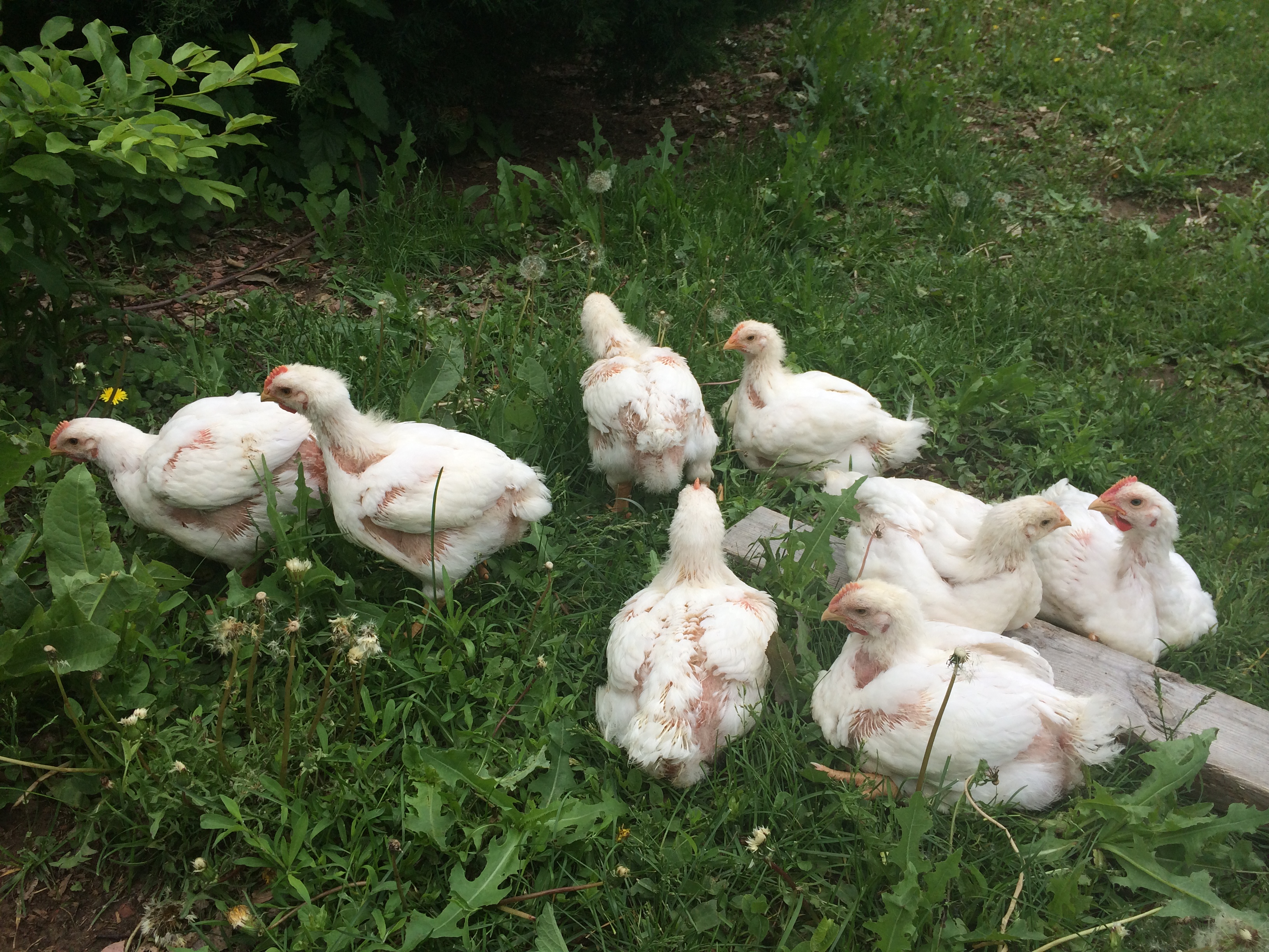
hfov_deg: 60.0
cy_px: 476
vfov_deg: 46.8
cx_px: 634
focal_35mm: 30
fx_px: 1100
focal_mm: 4.12
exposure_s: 1/1580
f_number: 2.2
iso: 32
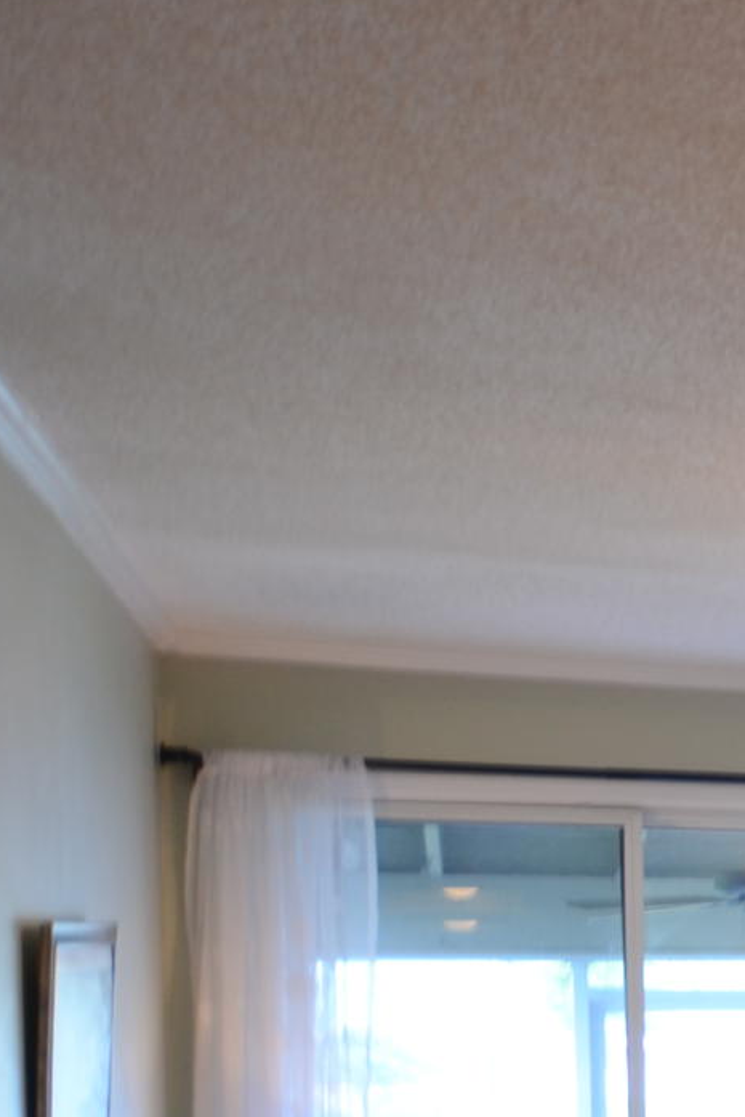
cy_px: 1007
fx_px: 2298
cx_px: 2206
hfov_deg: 11.4
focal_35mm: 74
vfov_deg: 26.4
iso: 200
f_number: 4
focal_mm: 11.5
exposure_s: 1/10
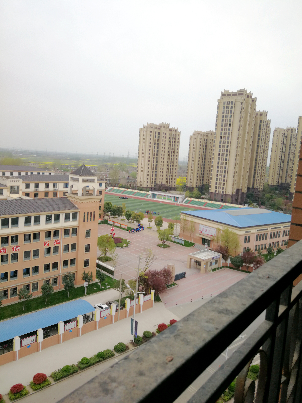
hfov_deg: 51.4
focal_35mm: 27
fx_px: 314
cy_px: 202
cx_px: 151
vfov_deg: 65.3
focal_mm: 3.95
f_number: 2.2
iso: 50
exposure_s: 1/468
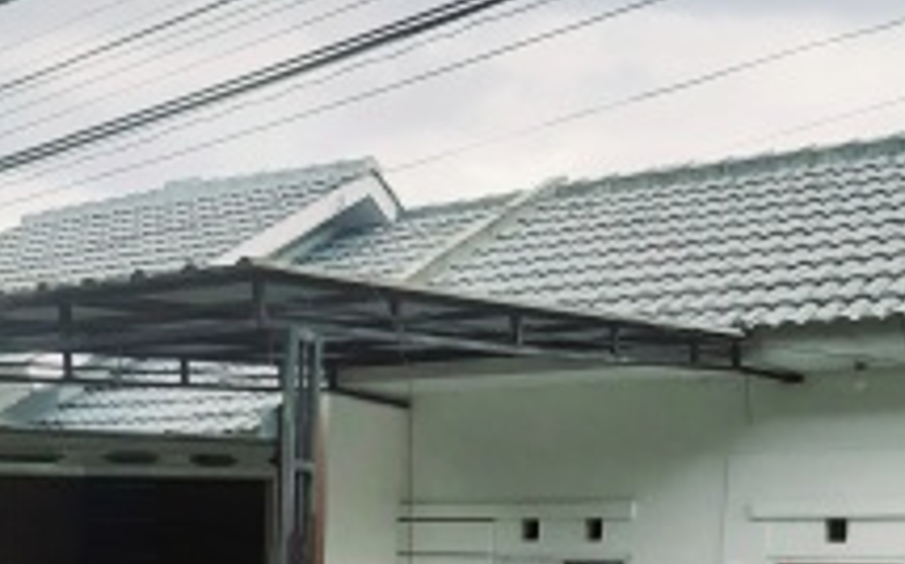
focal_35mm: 59
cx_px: 377
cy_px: 753
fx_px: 1454
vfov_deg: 20.0
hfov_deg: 34.5
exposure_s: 1/769
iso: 40
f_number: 1.7
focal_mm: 3.93
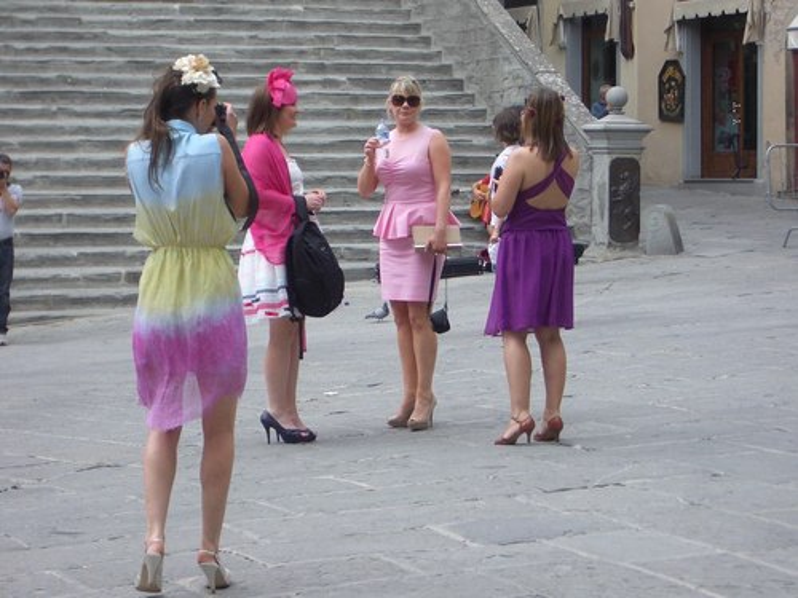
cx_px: 399
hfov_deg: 18.7
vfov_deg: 14.1
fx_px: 2421
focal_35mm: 105
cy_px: 299
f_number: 4.8
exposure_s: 1/200
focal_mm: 17.4
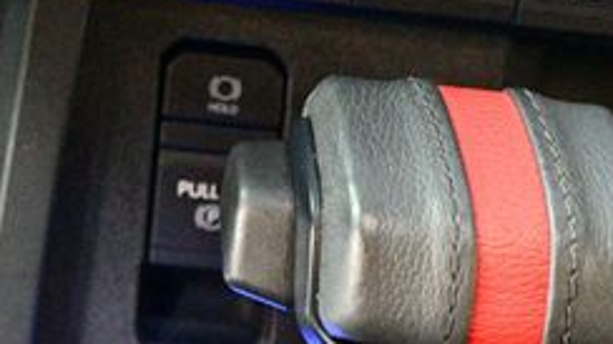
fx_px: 1738
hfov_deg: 19.9
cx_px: 442
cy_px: 480
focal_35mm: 107
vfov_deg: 11.0
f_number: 3.8
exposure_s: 1/30
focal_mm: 26
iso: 12800
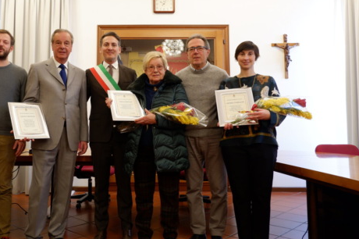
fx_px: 339
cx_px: 126
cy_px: 98
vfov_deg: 38.7
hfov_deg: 54.9
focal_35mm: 34
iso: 320
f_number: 3.5
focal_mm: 15
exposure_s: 1/25
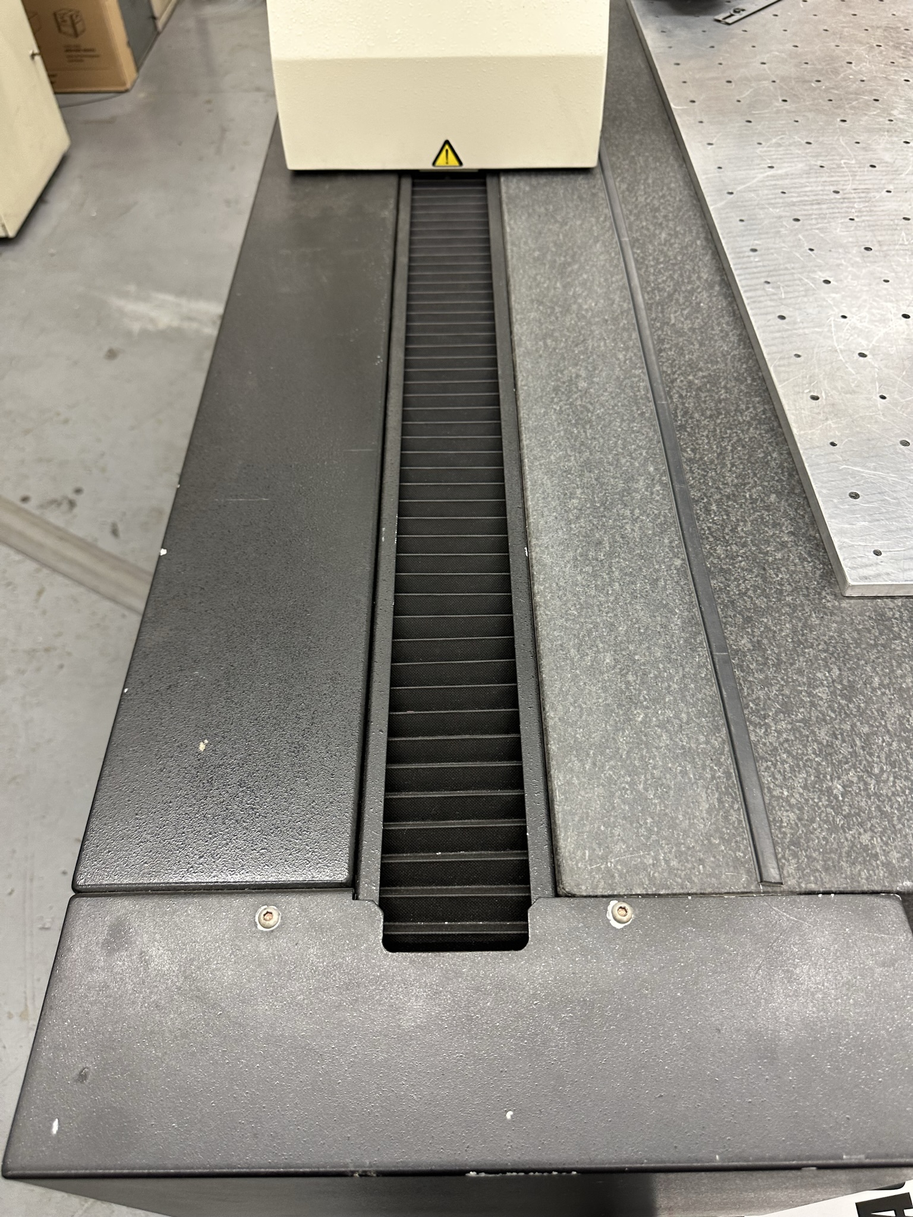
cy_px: 608
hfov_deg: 56.8
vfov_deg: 71.6
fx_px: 844
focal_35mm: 24
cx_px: 456
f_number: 1.78
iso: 160
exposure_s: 1/60
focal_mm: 6.86
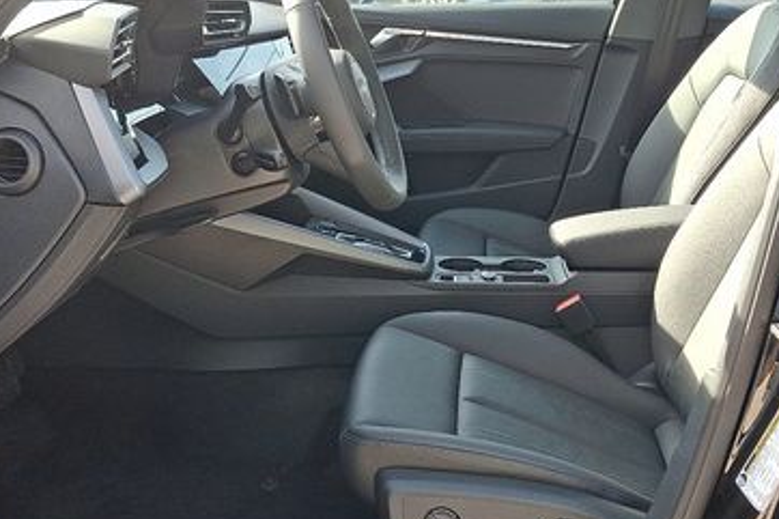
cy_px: 205
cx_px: 430
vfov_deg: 29.1
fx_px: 995
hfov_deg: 42.7
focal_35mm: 46
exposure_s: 1/120
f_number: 1.8
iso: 25
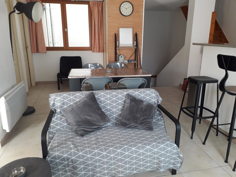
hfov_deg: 65.3
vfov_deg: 51.4
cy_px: 88
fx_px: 184
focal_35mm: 27
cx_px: 118
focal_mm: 3.6
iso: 125
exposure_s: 1/50
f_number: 1.9
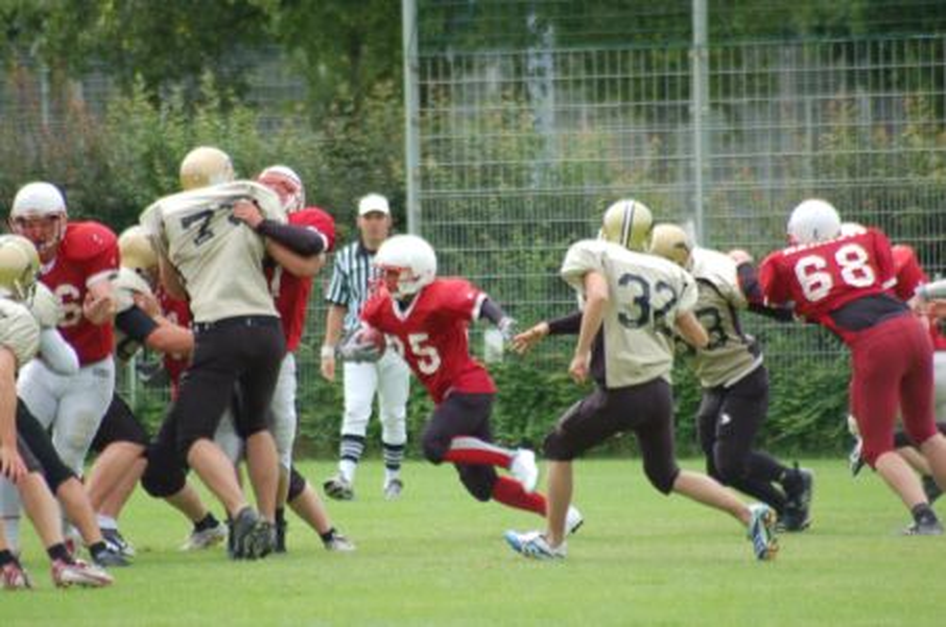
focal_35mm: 450
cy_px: 314
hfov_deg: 4.6
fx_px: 11800
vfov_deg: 3.0
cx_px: 473
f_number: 5.6
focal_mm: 300
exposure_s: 1/500
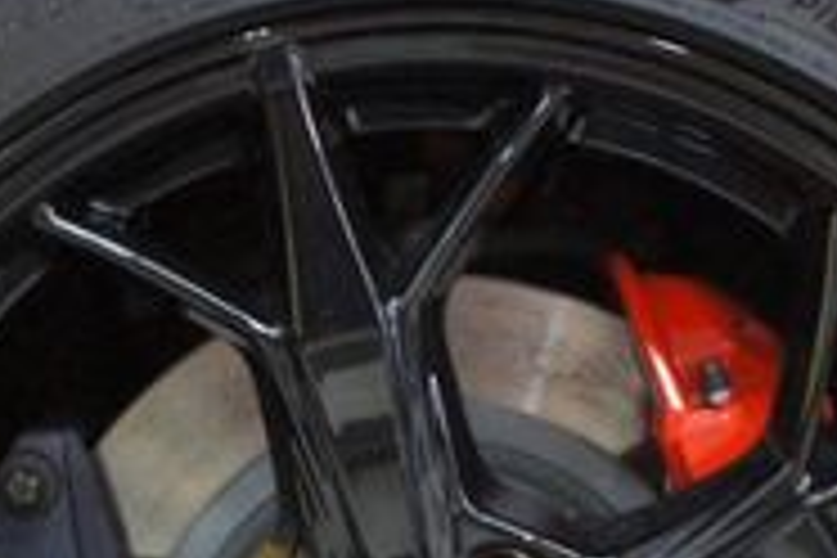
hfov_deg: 21.9
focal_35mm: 93
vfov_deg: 14.3
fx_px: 2162
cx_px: 405
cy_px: 657
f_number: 5
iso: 3200
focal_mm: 18
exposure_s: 1/60
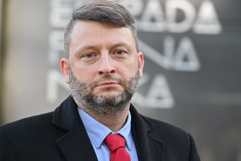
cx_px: 122
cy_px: 81
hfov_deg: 12.7
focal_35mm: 162
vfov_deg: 8.5
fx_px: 1084
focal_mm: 140
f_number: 4
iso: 125
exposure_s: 1/160
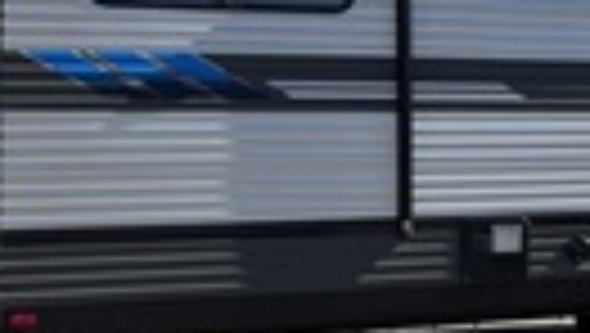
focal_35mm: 70
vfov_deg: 17.3
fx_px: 1096
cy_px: 119
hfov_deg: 25.8
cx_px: 766
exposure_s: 1/3413
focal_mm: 6.76
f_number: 1.78
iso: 80
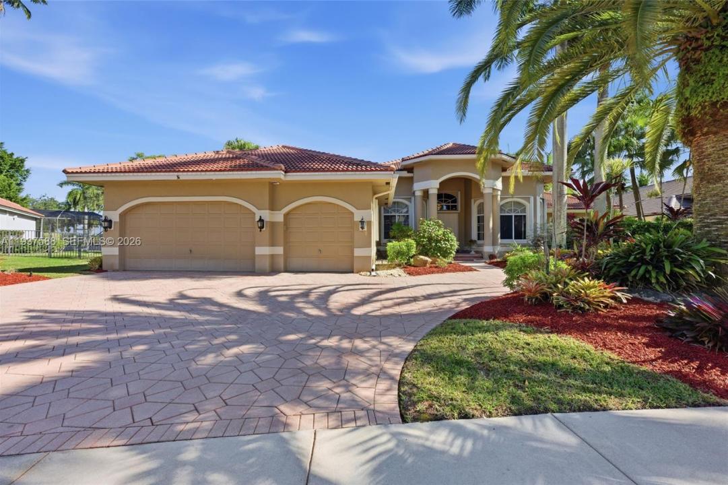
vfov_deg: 81.2
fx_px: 283
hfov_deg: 104.3
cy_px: 242
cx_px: 364
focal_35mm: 14
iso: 500
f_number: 8
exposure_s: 1/16000
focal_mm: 14
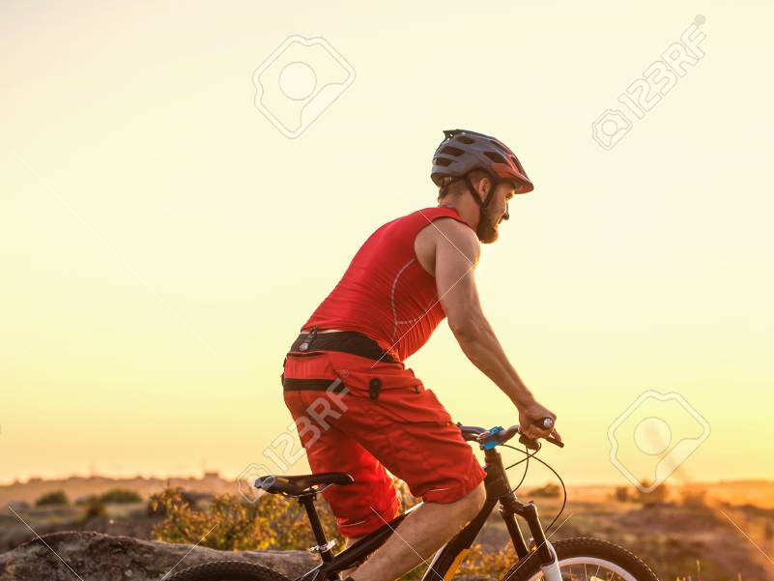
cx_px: 473
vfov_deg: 18.8
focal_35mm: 78
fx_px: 1744
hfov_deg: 25.0
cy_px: 403
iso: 100
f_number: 2.8
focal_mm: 50
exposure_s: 1/800
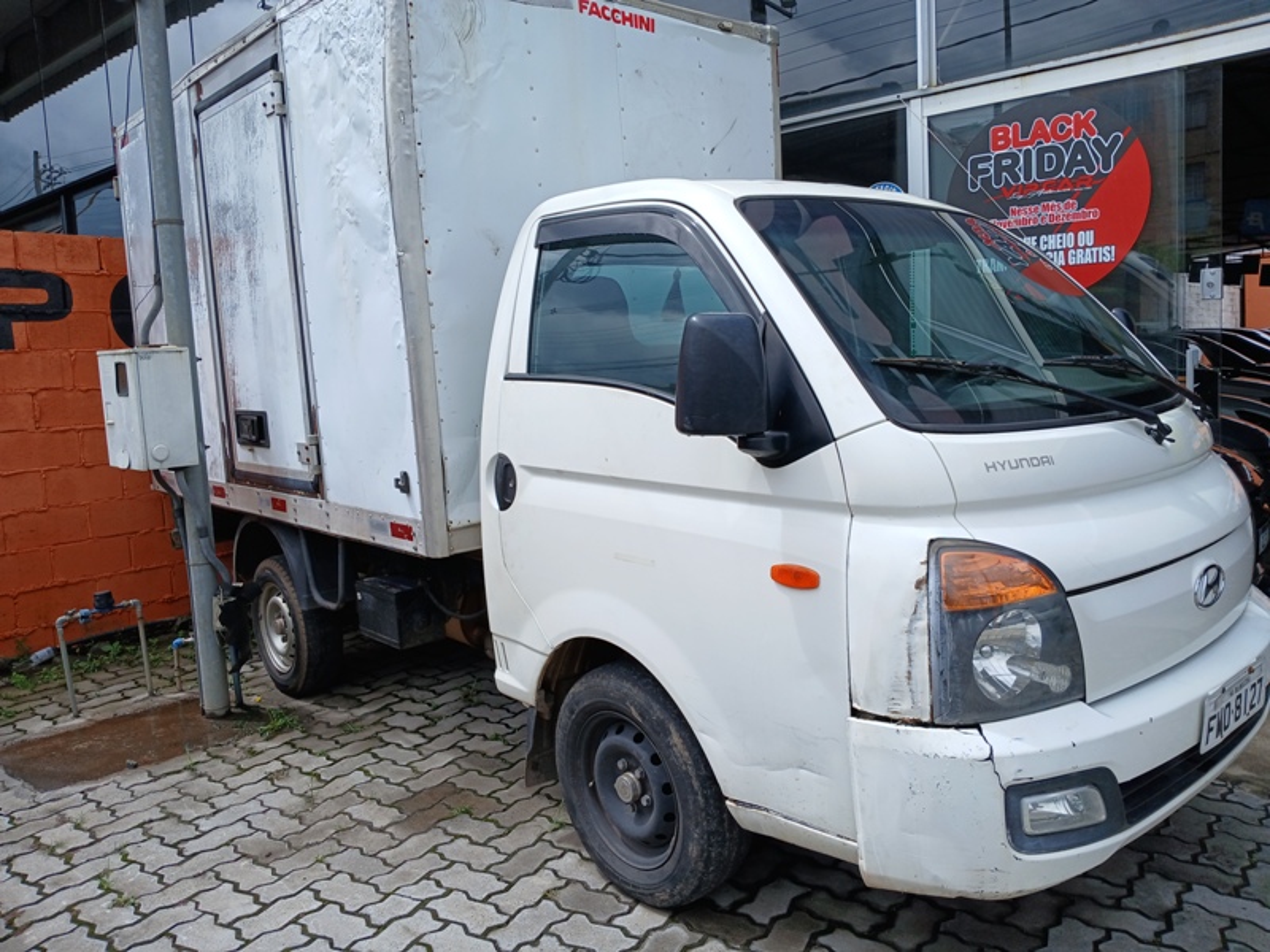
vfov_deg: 53.1
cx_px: 635
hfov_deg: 67.3
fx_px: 954
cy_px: 476
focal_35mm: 26
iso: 20
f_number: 1.8
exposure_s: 1/673
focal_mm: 3.98
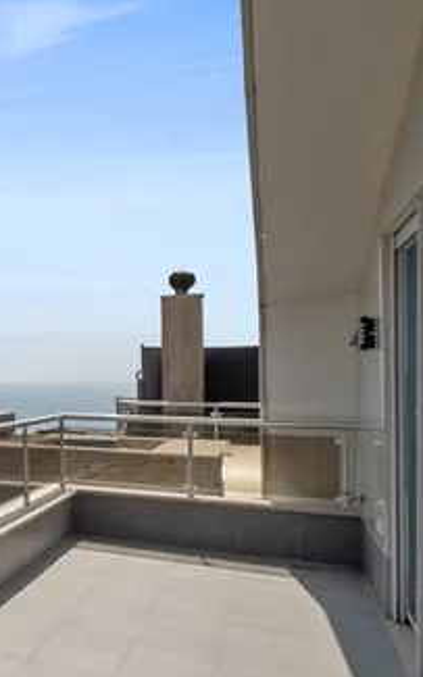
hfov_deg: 19.1
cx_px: -421
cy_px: 387
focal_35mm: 40
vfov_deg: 49.1
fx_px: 738
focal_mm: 10
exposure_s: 1/750
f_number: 8
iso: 160
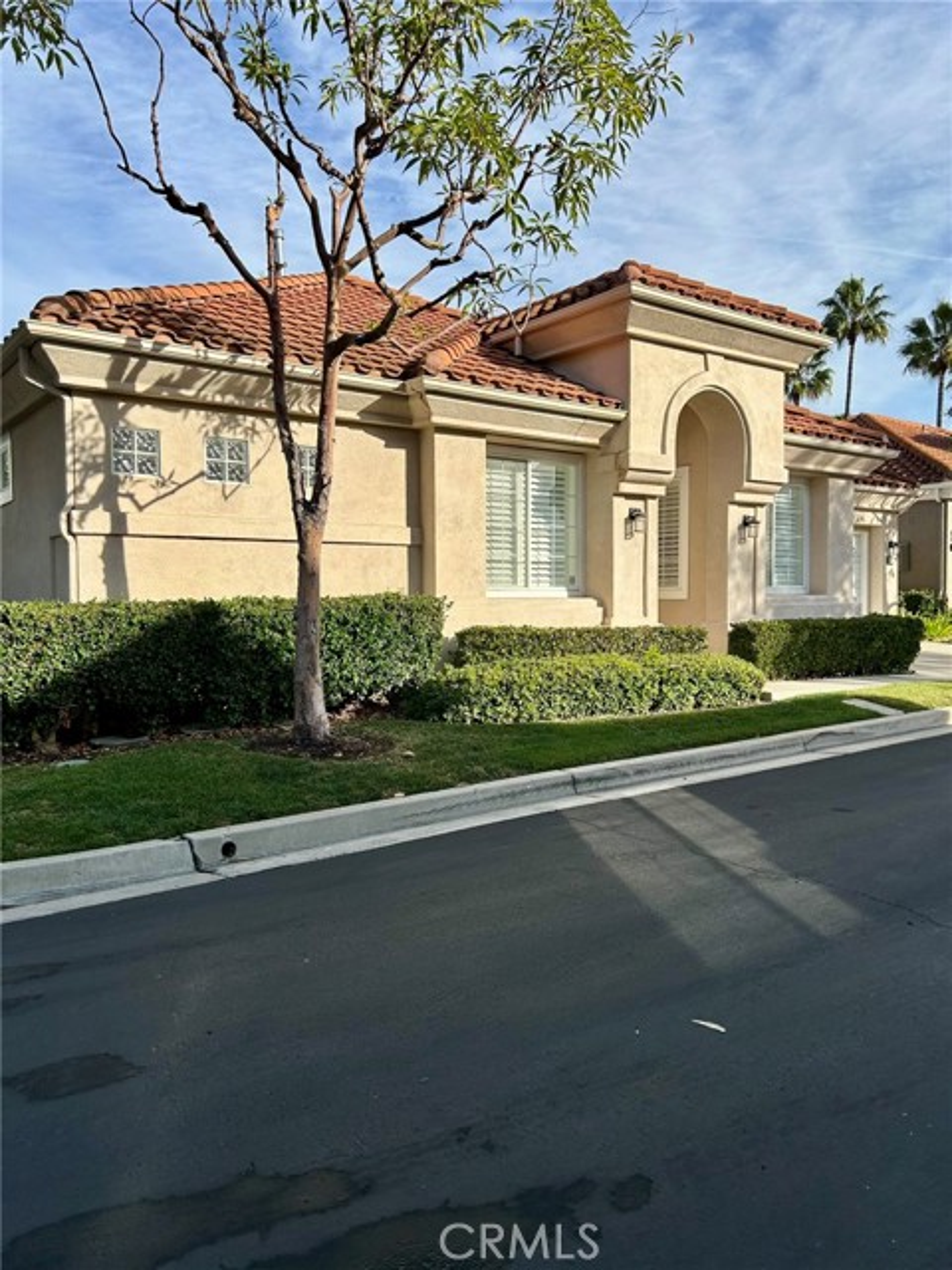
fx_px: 953
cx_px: 476
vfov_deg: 67.3
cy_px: 635
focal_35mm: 26
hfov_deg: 53.1
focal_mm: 5.7
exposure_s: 1/3460
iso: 50
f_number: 1.5
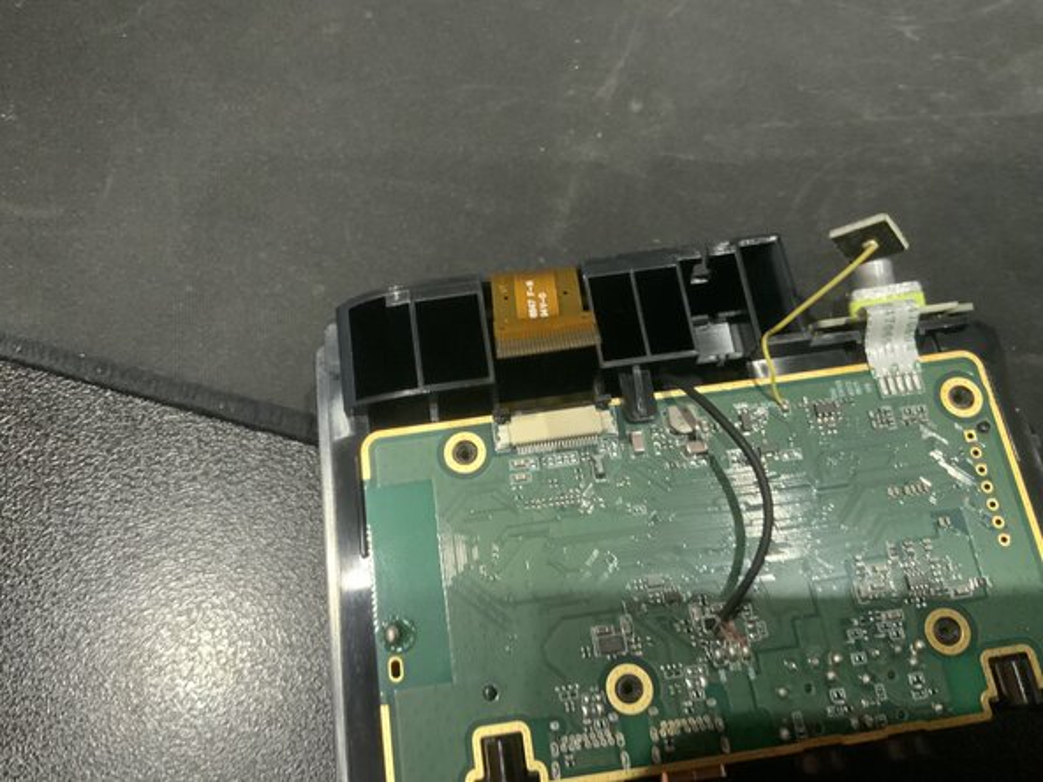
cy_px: 391
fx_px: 874
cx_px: 522
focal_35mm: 29
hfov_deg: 61.7
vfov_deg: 48.2
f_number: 1.8
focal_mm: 3
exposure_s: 1/25
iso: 250
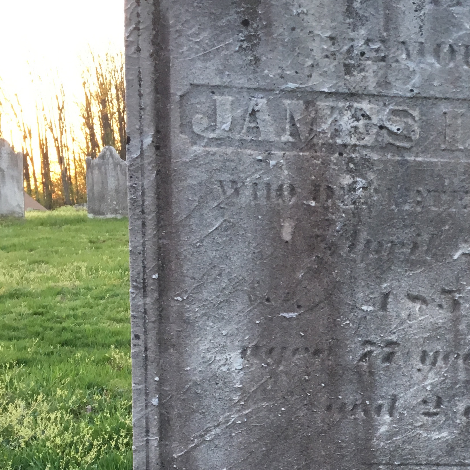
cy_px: 392
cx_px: 418
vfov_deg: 26.7
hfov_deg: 26.4
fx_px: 968
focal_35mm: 63
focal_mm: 4.15
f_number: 2.2
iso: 64
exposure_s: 1/30
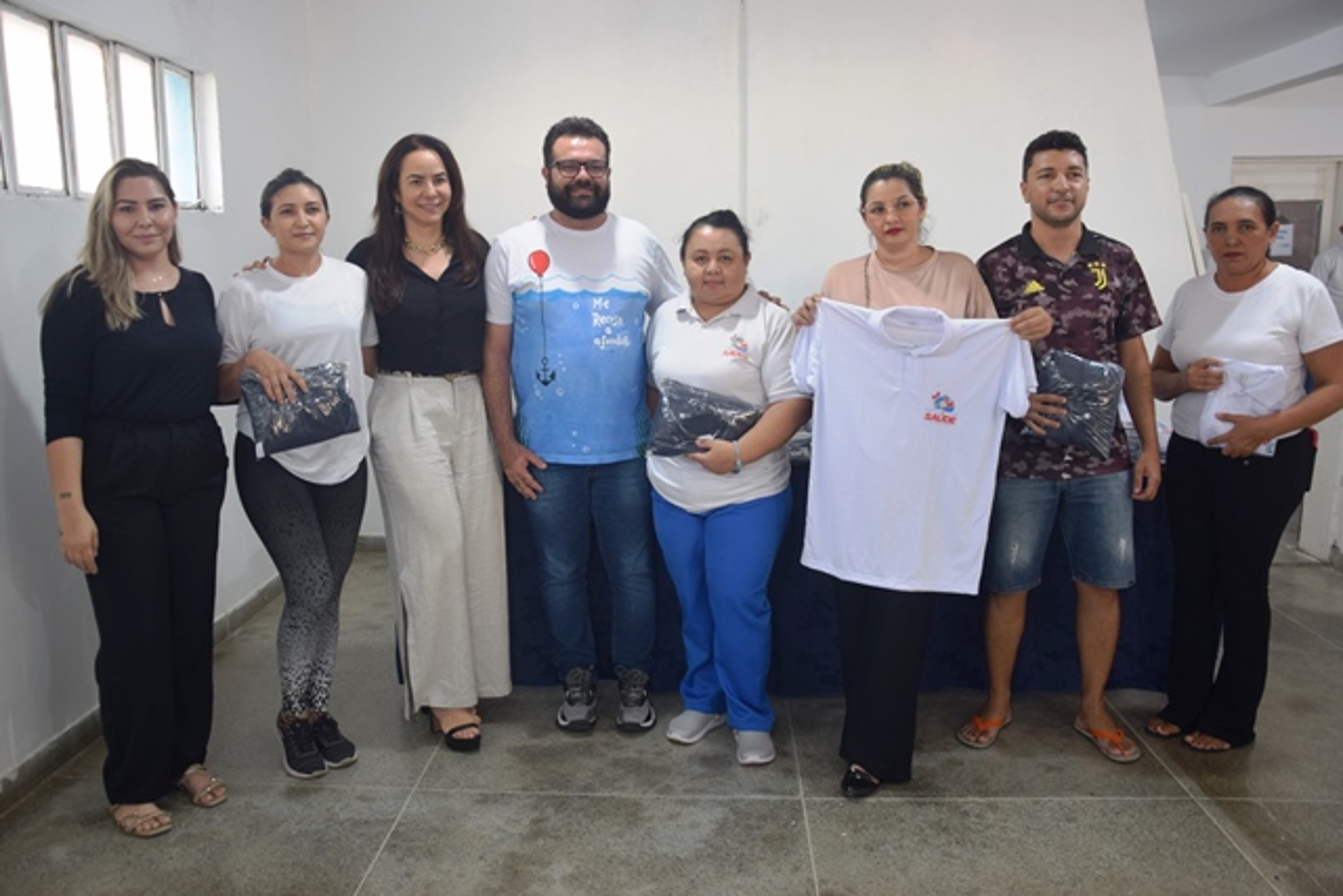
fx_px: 1007
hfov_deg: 67.4
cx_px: 672
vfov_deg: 48.0
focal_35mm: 27
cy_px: 448
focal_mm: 18
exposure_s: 1/60
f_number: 4
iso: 400
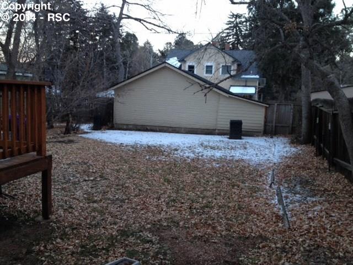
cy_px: 132
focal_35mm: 35
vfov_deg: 40.7
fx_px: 357
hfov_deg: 52.6
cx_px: 176
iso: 64
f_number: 2.4
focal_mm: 4.28
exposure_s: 1/20
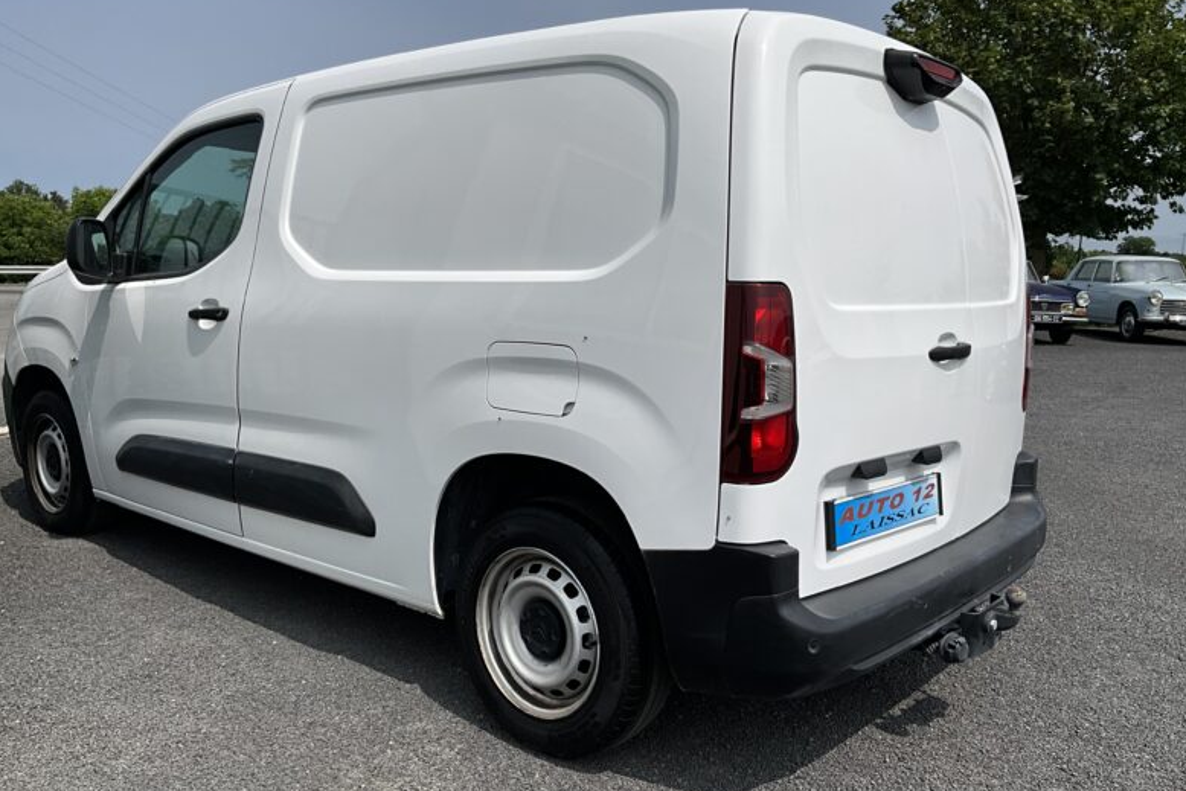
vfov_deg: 42.3
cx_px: 607
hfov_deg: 60.3
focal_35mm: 31
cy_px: 415
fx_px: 1021
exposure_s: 1/4065
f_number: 1.8
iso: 25
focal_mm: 3
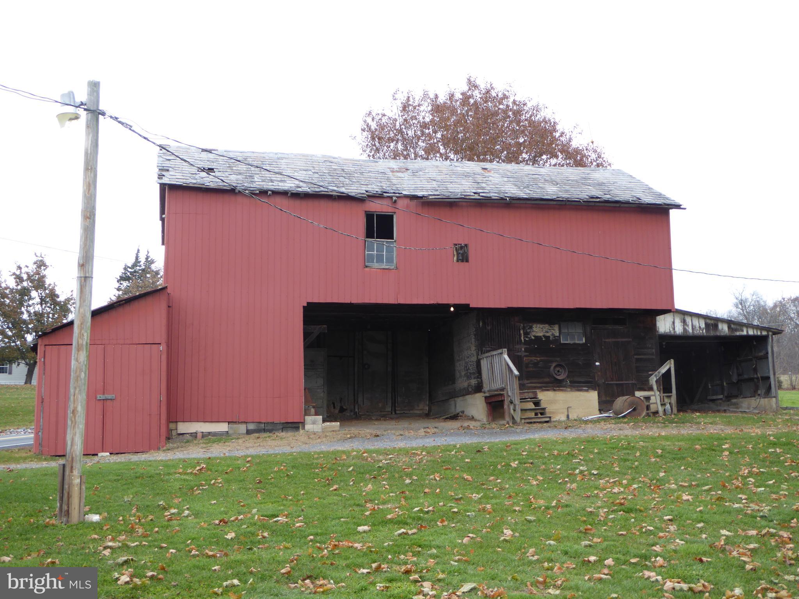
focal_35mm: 40
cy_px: 300
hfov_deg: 46.8
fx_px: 923
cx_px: 400
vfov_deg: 36.0
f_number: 3.8
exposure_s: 1/125
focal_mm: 7.2
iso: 100
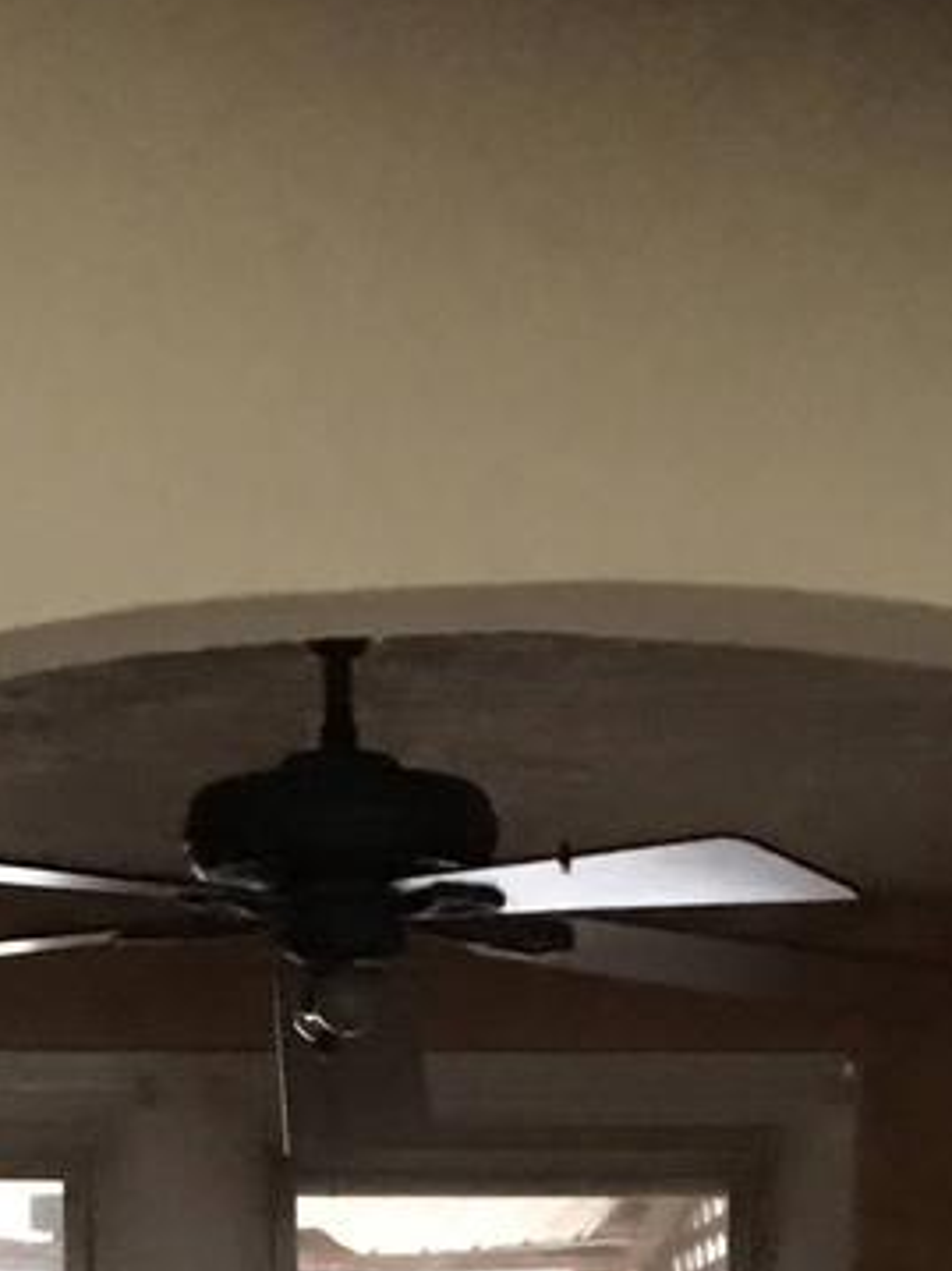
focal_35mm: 124
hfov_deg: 11.9
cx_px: 354
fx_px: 4550
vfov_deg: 13.8
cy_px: 2436
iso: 100
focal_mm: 4.15
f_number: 2.2
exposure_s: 1/10
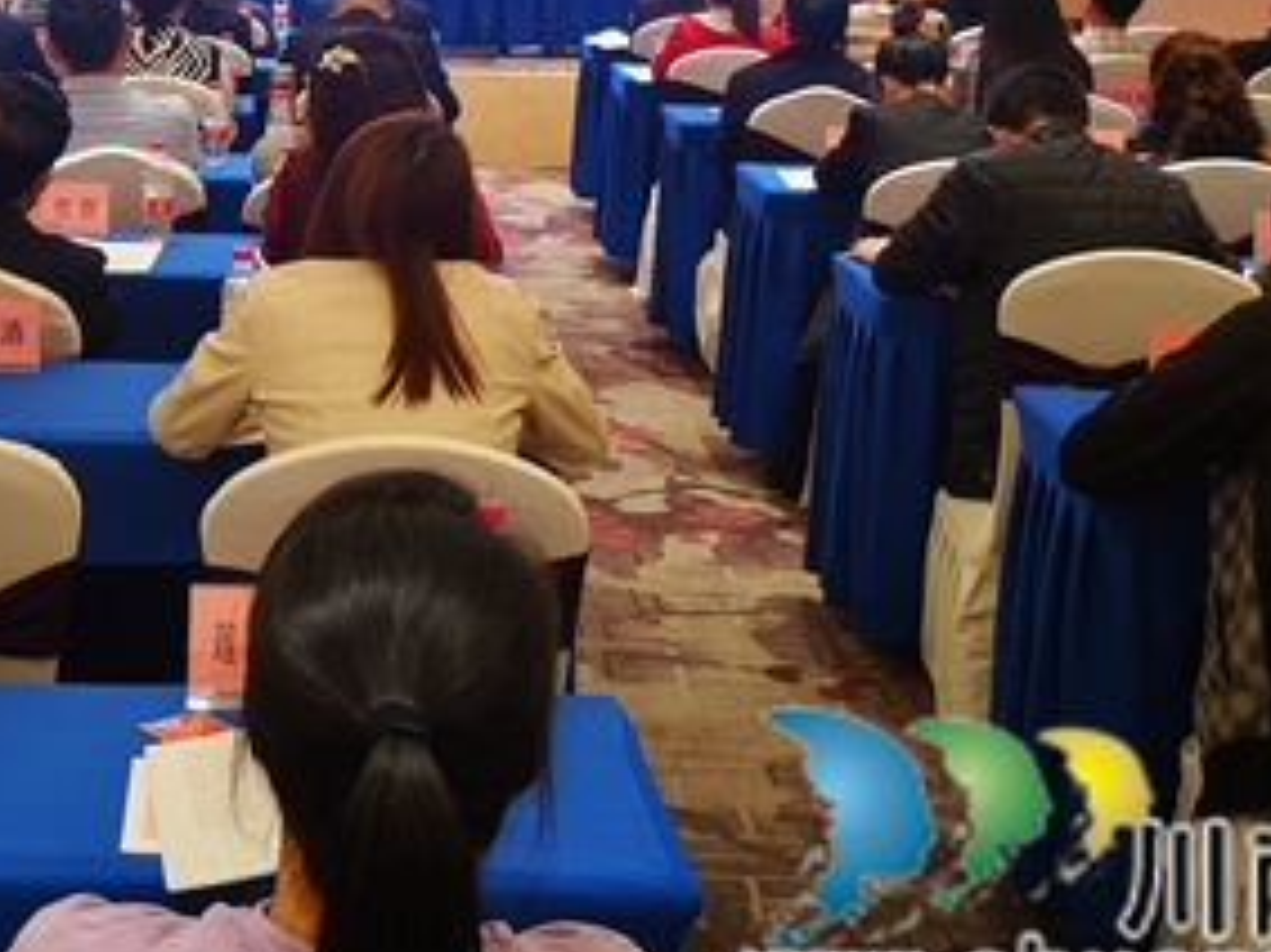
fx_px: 2239
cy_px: 49
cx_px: 305
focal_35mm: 61
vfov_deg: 23.2
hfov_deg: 31.1
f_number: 1.8
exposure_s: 1/50
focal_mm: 3.95
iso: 125
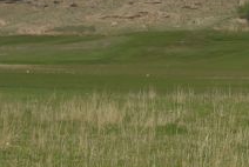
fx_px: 2119
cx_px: 479
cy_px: 161
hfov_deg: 6.5
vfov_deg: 4.5
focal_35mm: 306
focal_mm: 50
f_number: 9
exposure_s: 1/500
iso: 160
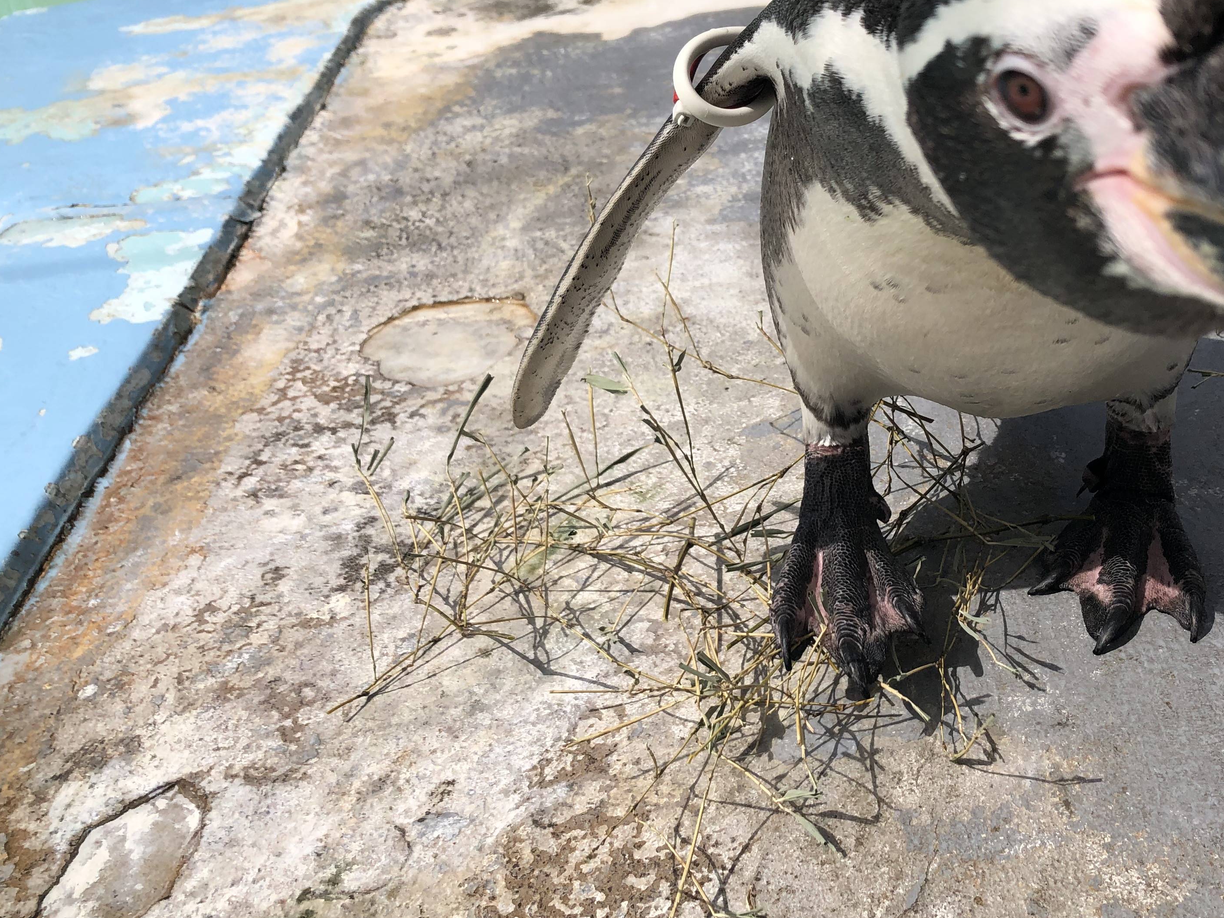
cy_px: 434
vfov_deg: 36.0
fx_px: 1414
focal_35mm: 40
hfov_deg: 45.7
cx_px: 864
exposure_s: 1/3436
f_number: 1.8
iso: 25
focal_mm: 4
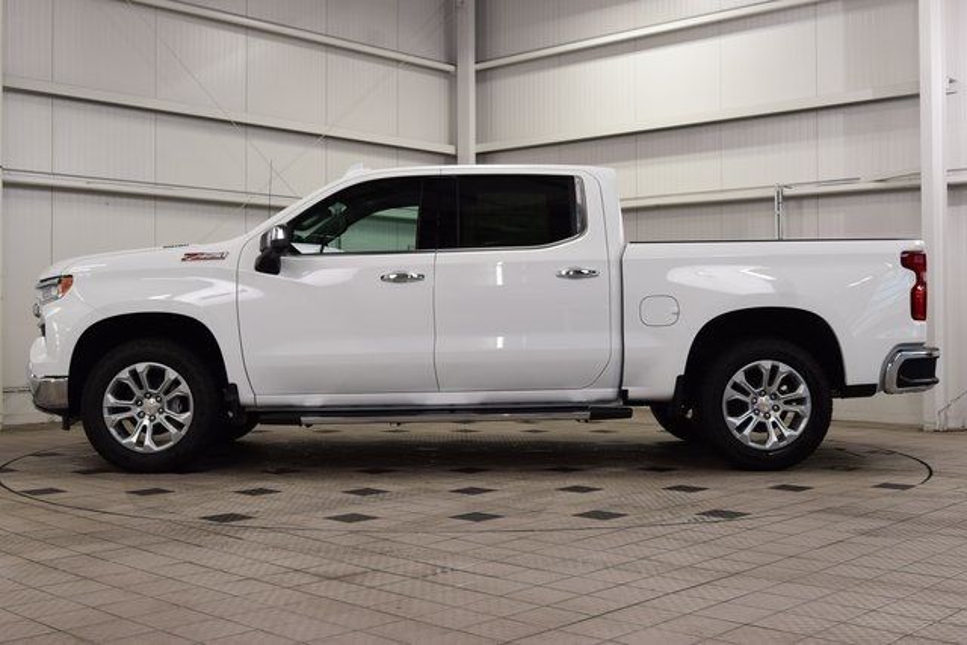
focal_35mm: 44
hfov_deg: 45.0
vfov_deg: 30.9
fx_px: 1169
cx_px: 484
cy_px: 322
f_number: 7.1
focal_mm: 29
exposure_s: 1/40
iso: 400
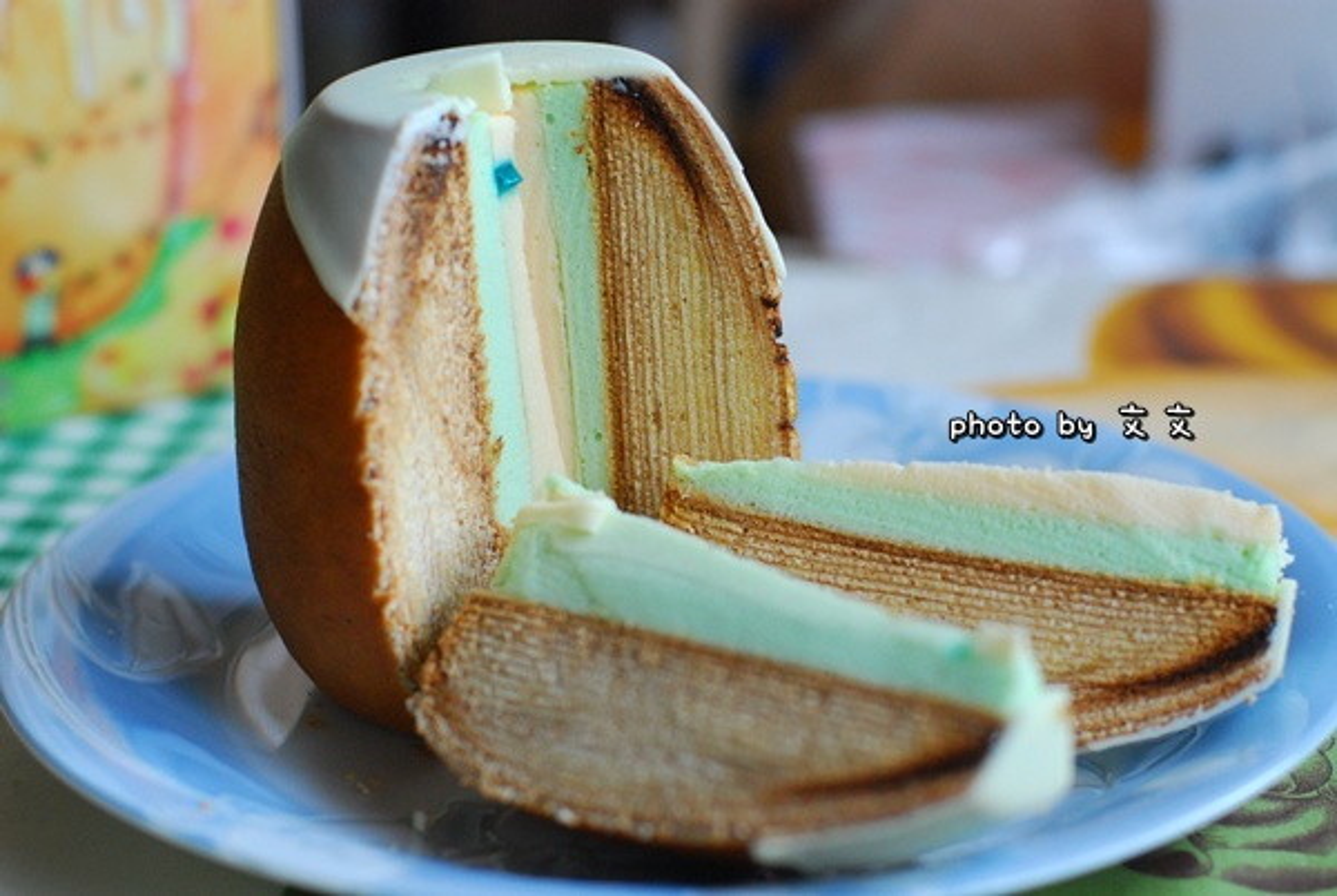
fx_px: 2789
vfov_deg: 18.2
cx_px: 668
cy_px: 448
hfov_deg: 27.0
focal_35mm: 75
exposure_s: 1/400
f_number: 3.2
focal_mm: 50
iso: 800
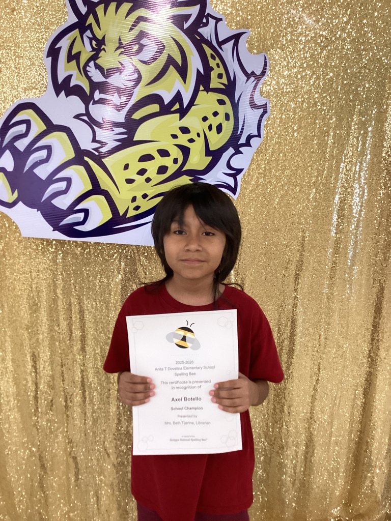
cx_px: 196
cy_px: 260
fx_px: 467
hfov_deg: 45.4
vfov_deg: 58.4
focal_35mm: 31
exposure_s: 1/60
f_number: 2.4
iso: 320
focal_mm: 3.3
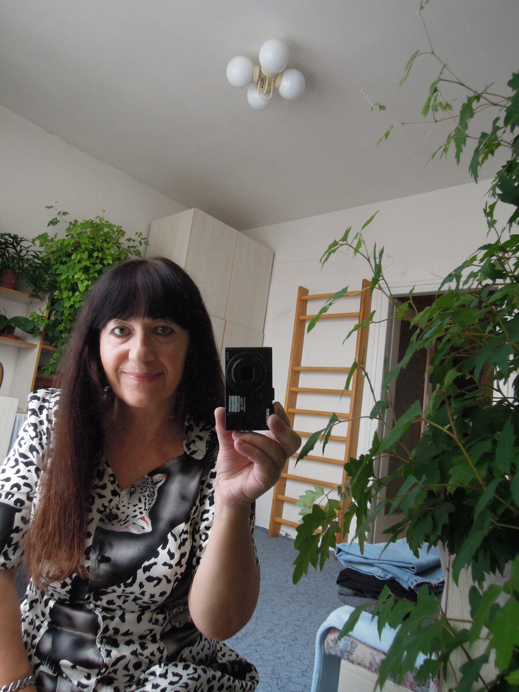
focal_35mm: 24
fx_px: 480
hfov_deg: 56.8
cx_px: 260
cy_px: 346
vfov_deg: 71.6
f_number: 2.8
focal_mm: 4.3
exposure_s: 1/20
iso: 400
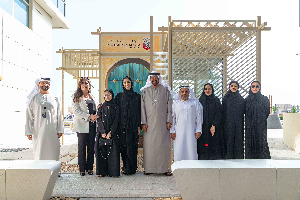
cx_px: 150
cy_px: 100
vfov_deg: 53.1
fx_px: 200
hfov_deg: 73.7
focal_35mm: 24
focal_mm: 24
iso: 100
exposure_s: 1/1500
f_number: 3.5
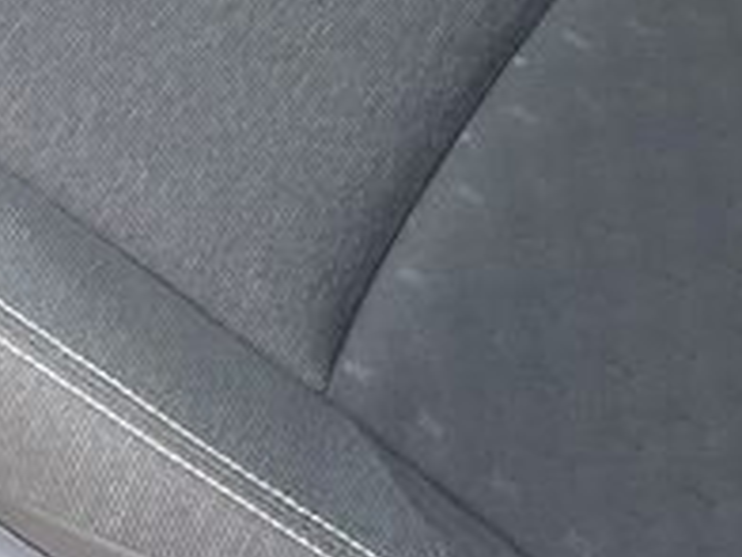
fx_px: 2915
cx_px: 394
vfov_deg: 9.6
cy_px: -822
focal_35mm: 136
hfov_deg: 14.5
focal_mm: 5.1
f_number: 1.6
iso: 40
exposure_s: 1/163
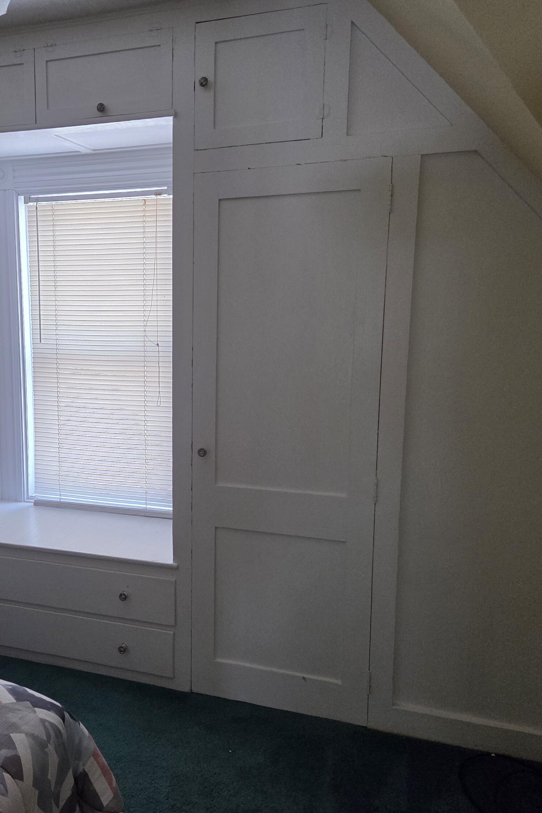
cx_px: 123
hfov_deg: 39.8
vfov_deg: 58.7
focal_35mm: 32
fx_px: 723
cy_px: 406
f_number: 1.8
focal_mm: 5.4
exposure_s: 1/120
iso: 320
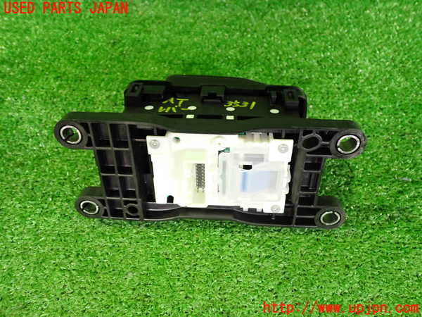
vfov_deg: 46.8
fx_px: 366
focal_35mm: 30
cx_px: 211
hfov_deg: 60.0
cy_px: 158
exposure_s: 1/30
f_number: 2.3
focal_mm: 5.4
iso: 500
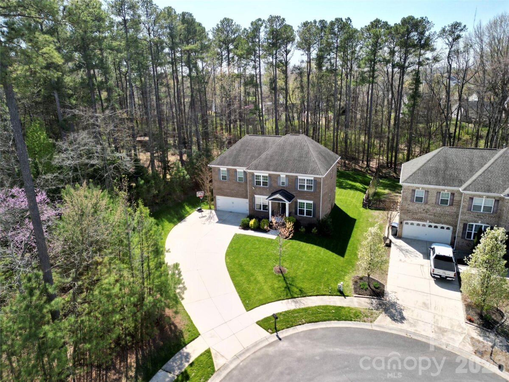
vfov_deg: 56.8
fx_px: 353
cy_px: 191
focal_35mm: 24
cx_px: 254
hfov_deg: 71.6
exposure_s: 1/180
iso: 100
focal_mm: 6.72
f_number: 1.7
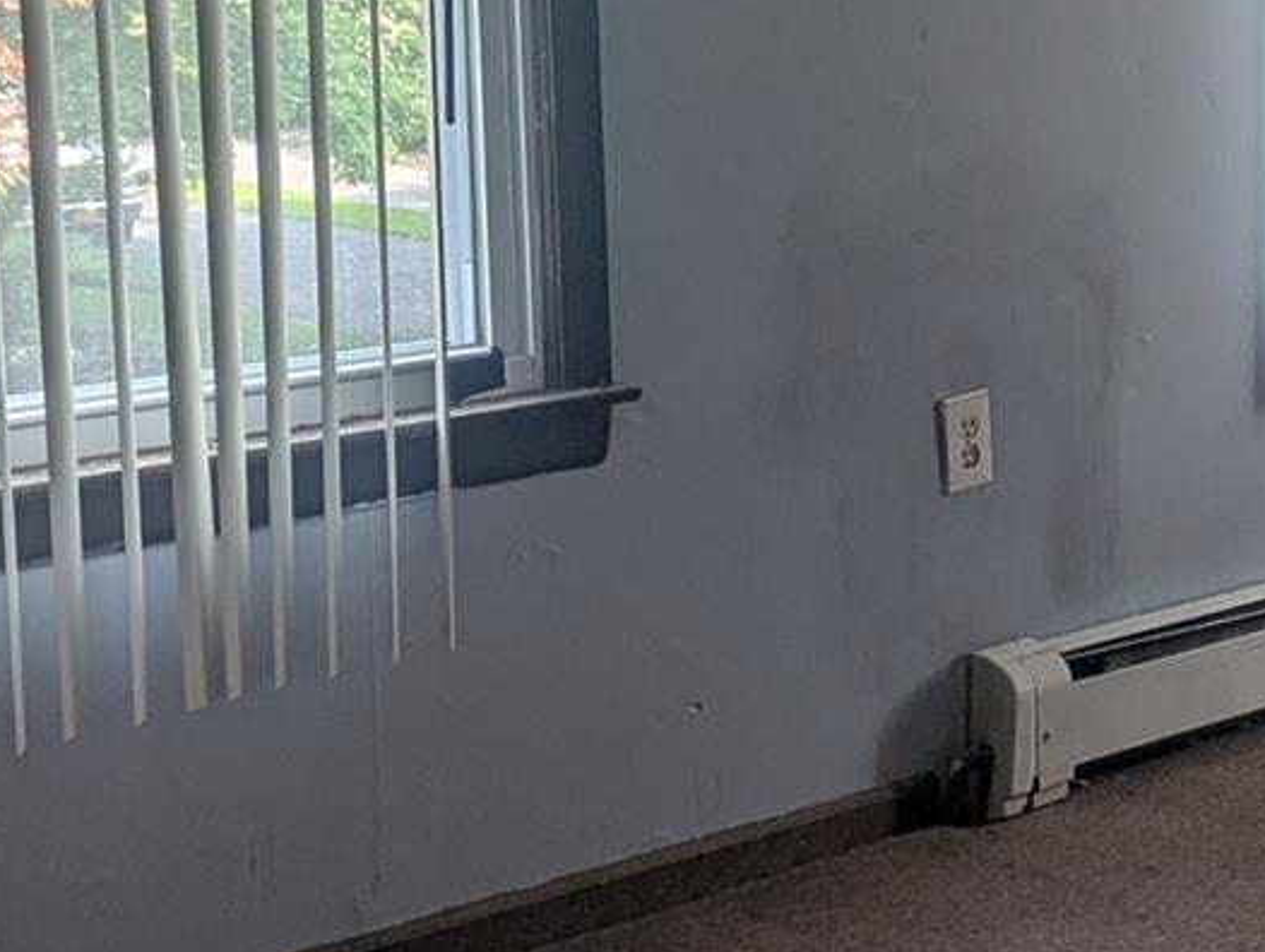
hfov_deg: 19.7
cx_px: 1537
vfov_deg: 15.9
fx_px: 3403
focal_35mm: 93
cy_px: 401
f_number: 1.85
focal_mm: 6.81
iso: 42
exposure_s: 1/93.9
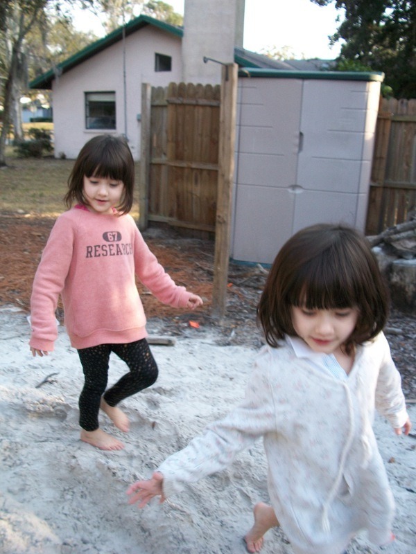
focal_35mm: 32
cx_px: 208
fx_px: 513
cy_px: 277
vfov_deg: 56.8
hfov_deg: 44.2
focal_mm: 5.7
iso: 80
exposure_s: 1/100
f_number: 2.9
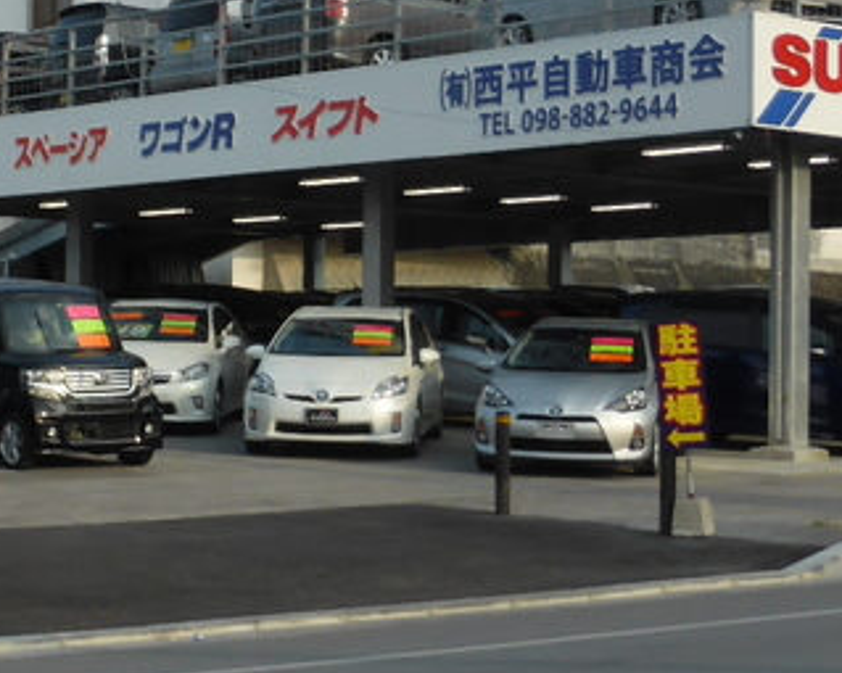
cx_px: 0
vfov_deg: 16.4
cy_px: 325
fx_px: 2342
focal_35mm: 94
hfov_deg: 19.8
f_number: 3.6
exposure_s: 1/640
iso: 100
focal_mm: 5.4
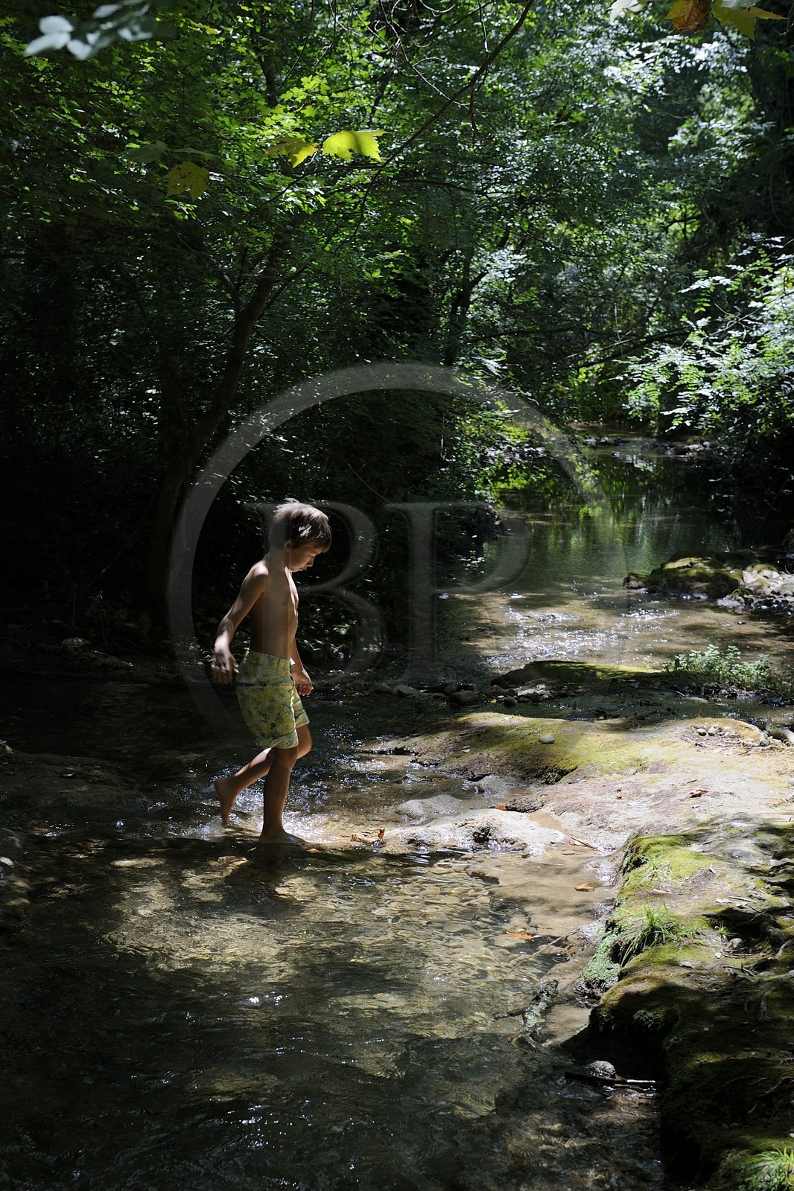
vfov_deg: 39.6
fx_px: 1655
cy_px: 596
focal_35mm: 50
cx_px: 397
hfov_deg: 27.0
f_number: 5.6
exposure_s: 1/160
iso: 200
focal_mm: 50
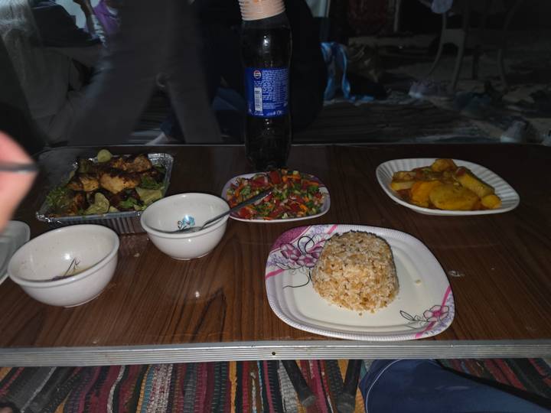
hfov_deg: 73.9
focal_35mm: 23
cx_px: 276
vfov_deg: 58.9
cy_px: 206
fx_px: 366
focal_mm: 6.5
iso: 1250
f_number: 1.4
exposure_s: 1/15
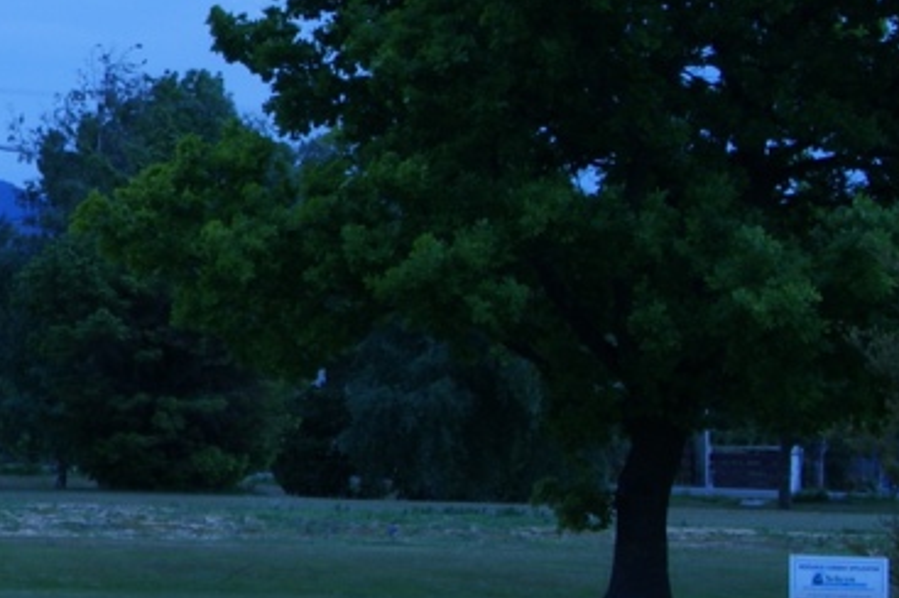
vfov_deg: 6.0
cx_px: -607
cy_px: 196
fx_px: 5718
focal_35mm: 229
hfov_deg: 8.7
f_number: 11
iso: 100
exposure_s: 1/100
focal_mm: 35
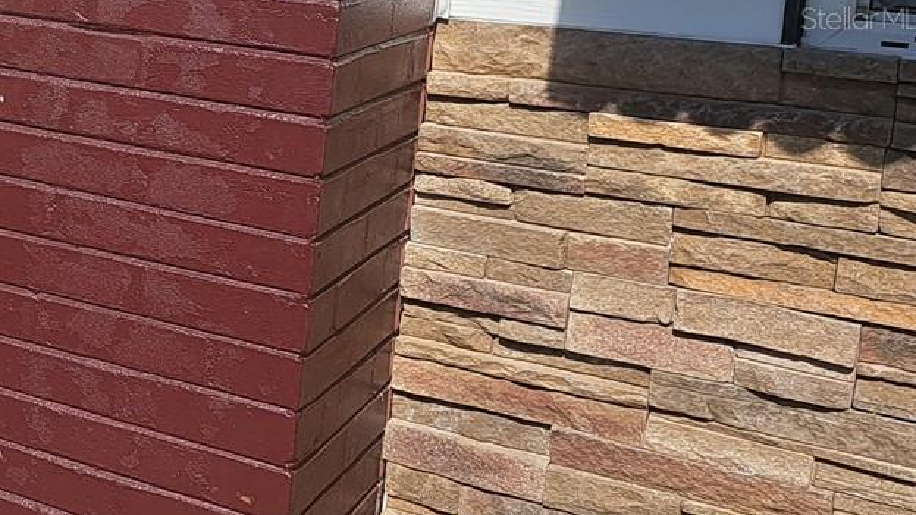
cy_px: 18
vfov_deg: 17.6
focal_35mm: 67
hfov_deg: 27.1
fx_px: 1627
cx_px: -235
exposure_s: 1/1468
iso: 50
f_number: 1.8
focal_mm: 5.23
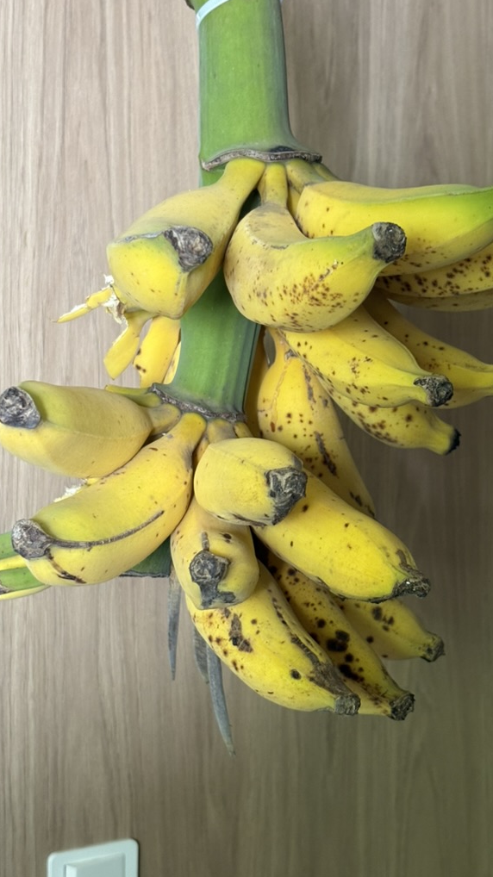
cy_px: 438
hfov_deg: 21.0
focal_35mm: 57
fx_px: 1326
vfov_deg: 36.6
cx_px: 291
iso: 160
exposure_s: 1/40
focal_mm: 5.96
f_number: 1.6
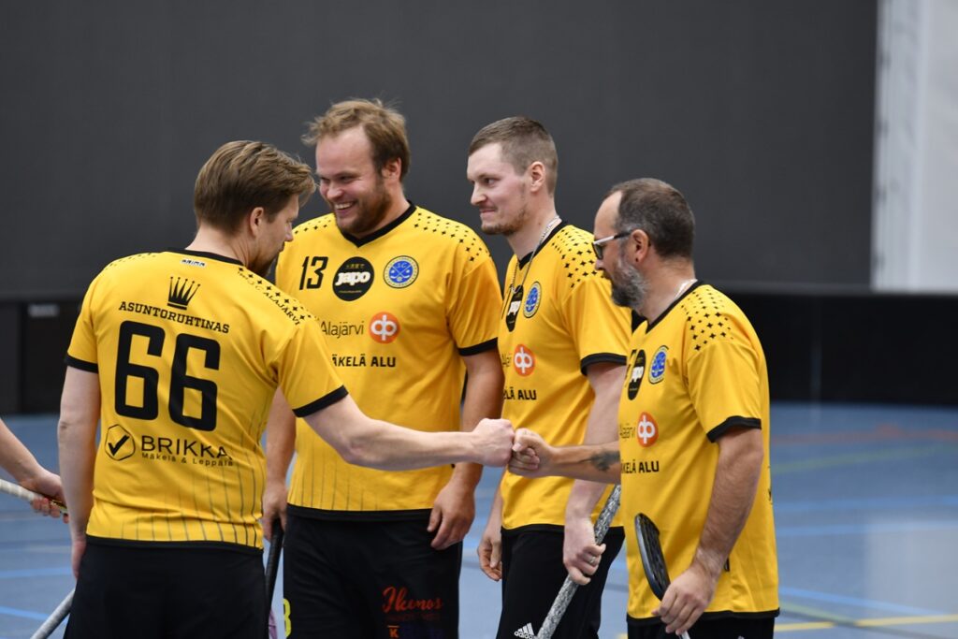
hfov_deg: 6.9
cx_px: 479
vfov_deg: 4.6
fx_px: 7984
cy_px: 320
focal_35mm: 300
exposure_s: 1/125
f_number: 2.8
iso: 640
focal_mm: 200
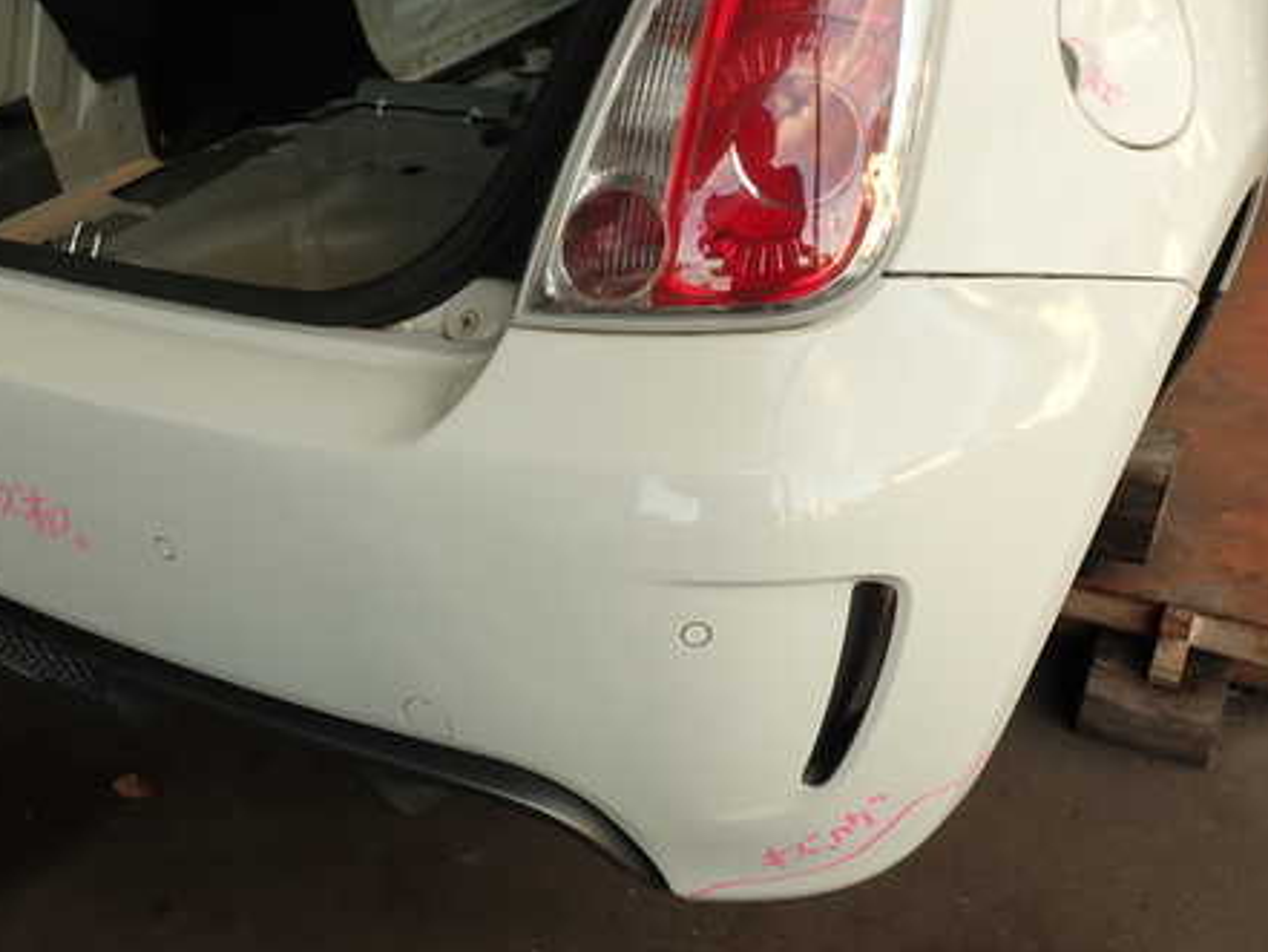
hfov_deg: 53.0
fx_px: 1246
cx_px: 428
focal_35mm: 34
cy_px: 523
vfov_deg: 41.8
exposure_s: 1/100
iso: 100
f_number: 2.8
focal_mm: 4.5
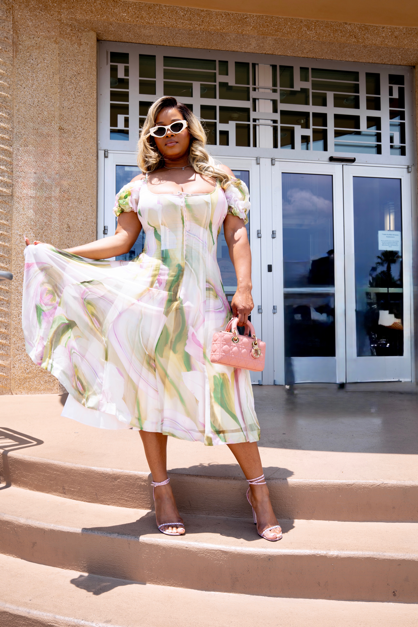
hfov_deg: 43.0
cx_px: 209
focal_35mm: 30
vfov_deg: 61.1
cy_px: 314
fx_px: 531
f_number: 9
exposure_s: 1/125
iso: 100
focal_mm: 30.5
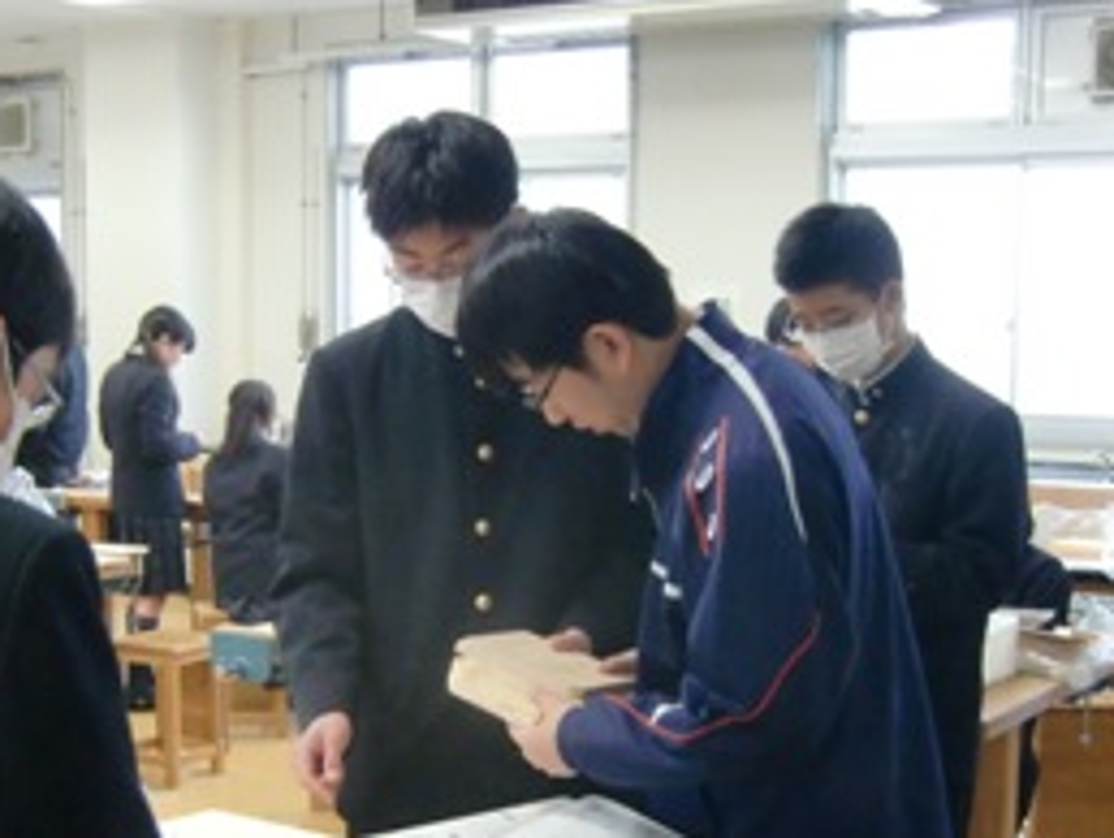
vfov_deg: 24.7
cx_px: 458
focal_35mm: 59
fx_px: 1900
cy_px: 587
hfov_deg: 32.6
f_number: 3.6
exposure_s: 1/50
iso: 400
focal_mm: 6.1
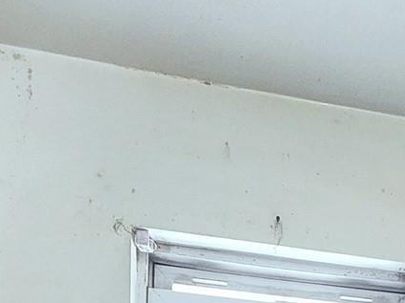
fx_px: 737
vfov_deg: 16.5
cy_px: 637
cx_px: 512
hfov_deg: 26.5
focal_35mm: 63
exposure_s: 1/60.2
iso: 400
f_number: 2.2
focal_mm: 2.2
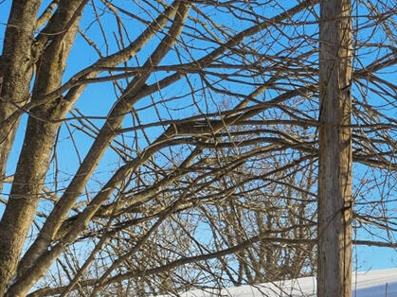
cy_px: 422
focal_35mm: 103
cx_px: 539
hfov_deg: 17.6
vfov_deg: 13.6
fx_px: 1184
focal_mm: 15
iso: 100
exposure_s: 1/4000
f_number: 4
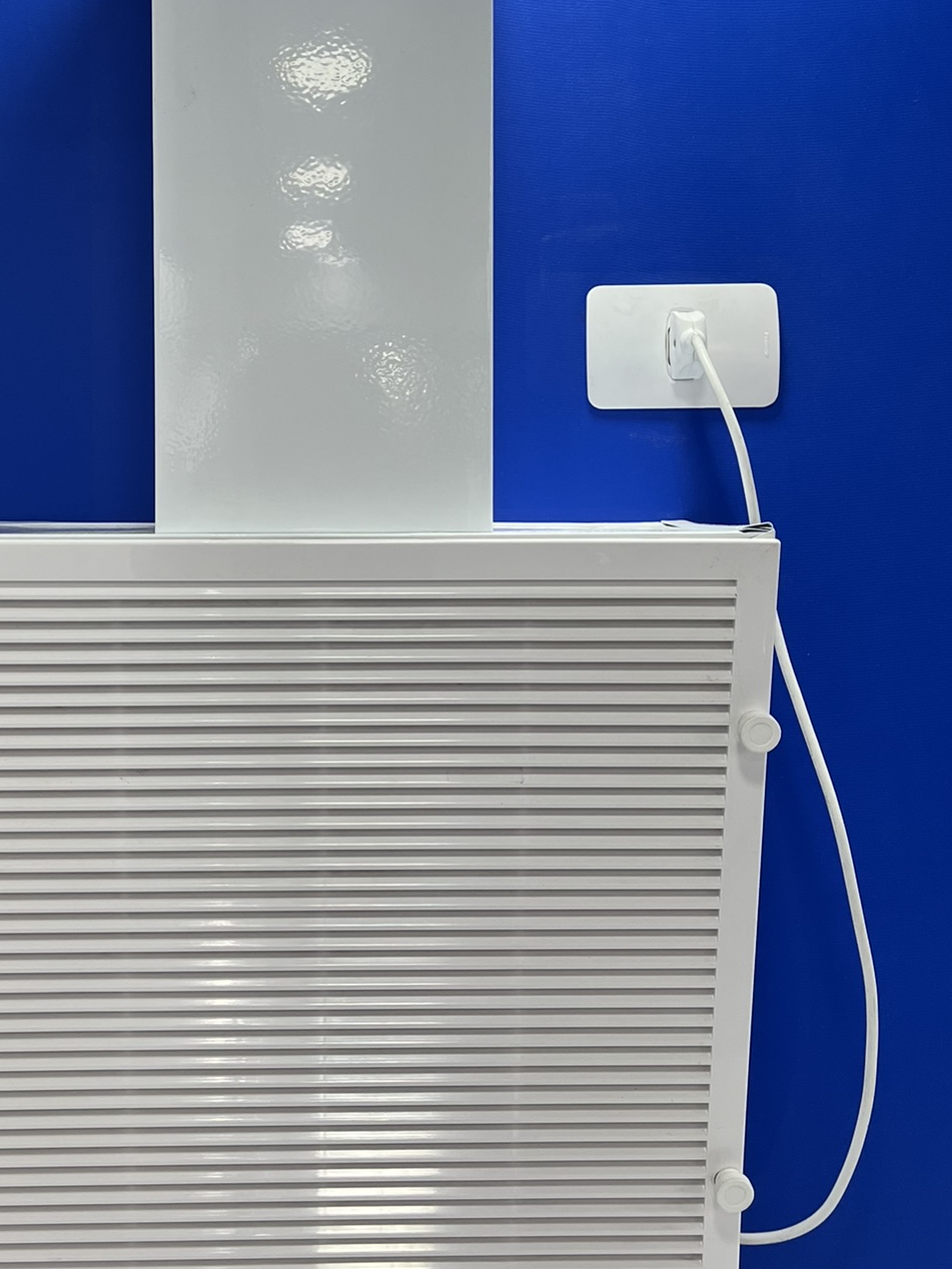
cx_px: 386
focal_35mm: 42
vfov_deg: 44.3
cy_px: 455
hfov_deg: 34.3
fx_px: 1540
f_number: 1.6
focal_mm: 5.1
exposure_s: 1/120
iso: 64
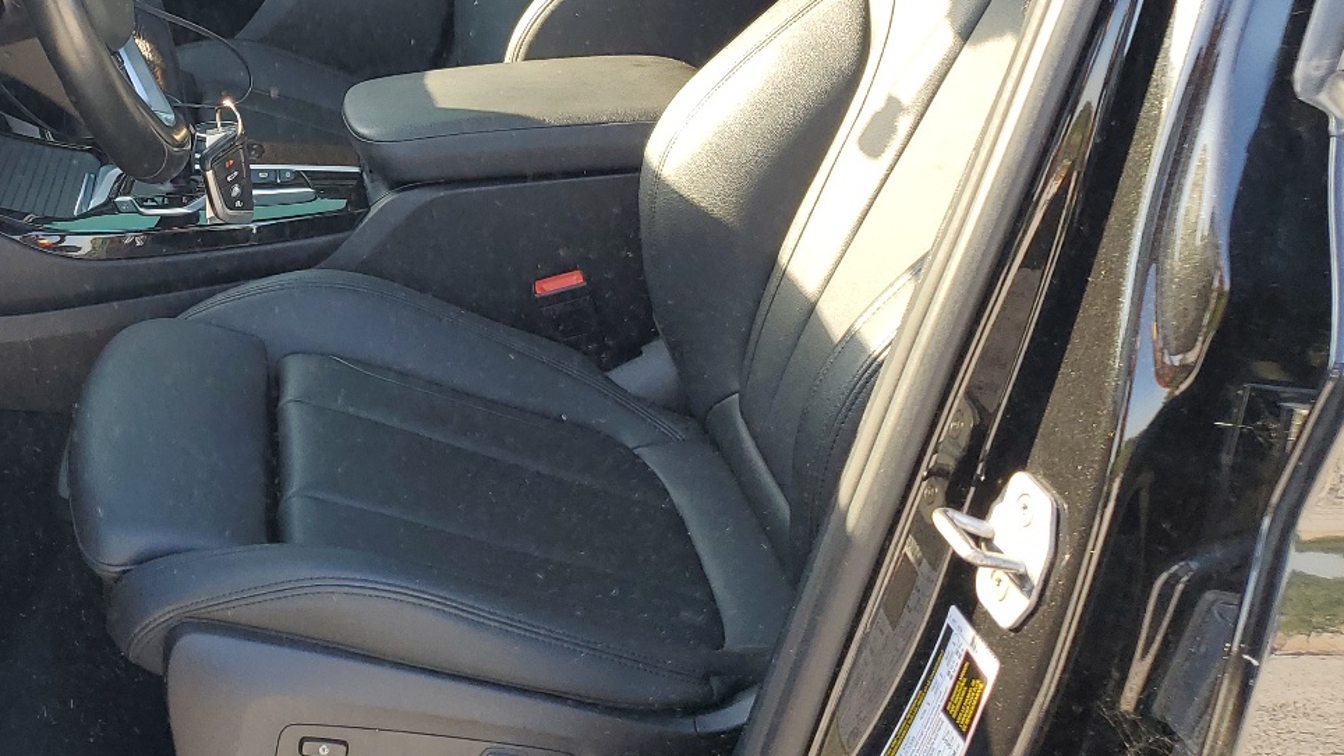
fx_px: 1675
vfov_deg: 24.8
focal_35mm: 47
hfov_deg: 41.6
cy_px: 109
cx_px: 248
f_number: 1.5
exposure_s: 1/213
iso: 50
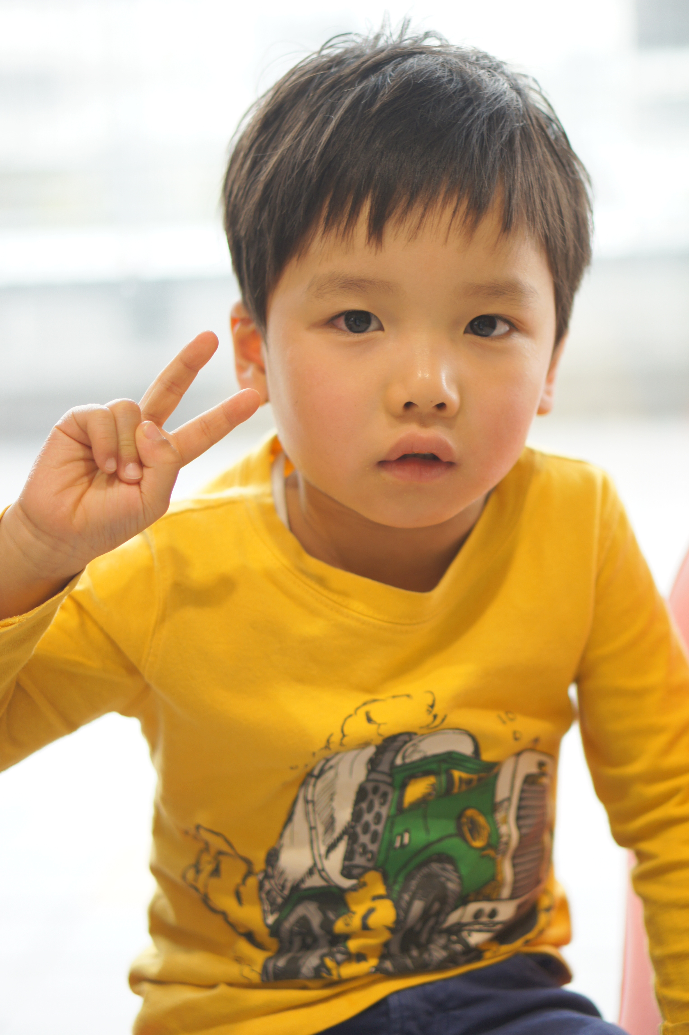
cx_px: 344
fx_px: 2156
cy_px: 518
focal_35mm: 75
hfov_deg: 18.2
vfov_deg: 27.0
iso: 200
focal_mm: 50
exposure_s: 1/160
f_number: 1.8
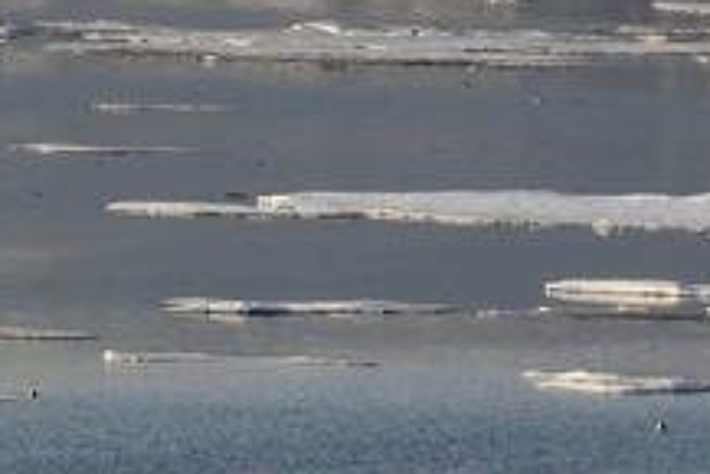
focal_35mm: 1361
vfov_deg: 1.0
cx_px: -1816
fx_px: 26859
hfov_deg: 1.5
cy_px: -579
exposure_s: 1/320
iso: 200
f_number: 9
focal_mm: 185
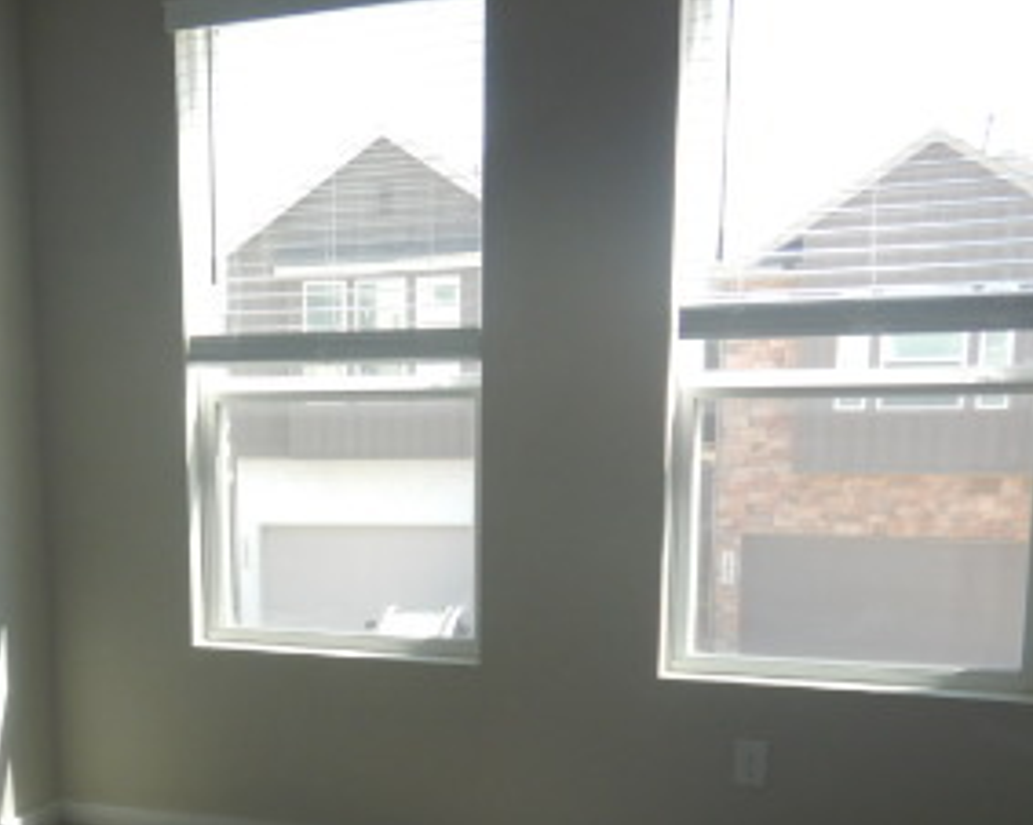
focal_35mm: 53
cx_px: 190
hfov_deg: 34.2
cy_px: 719
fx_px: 1619
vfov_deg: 27.7
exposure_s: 1/200
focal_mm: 4.3
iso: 125
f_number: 2.8
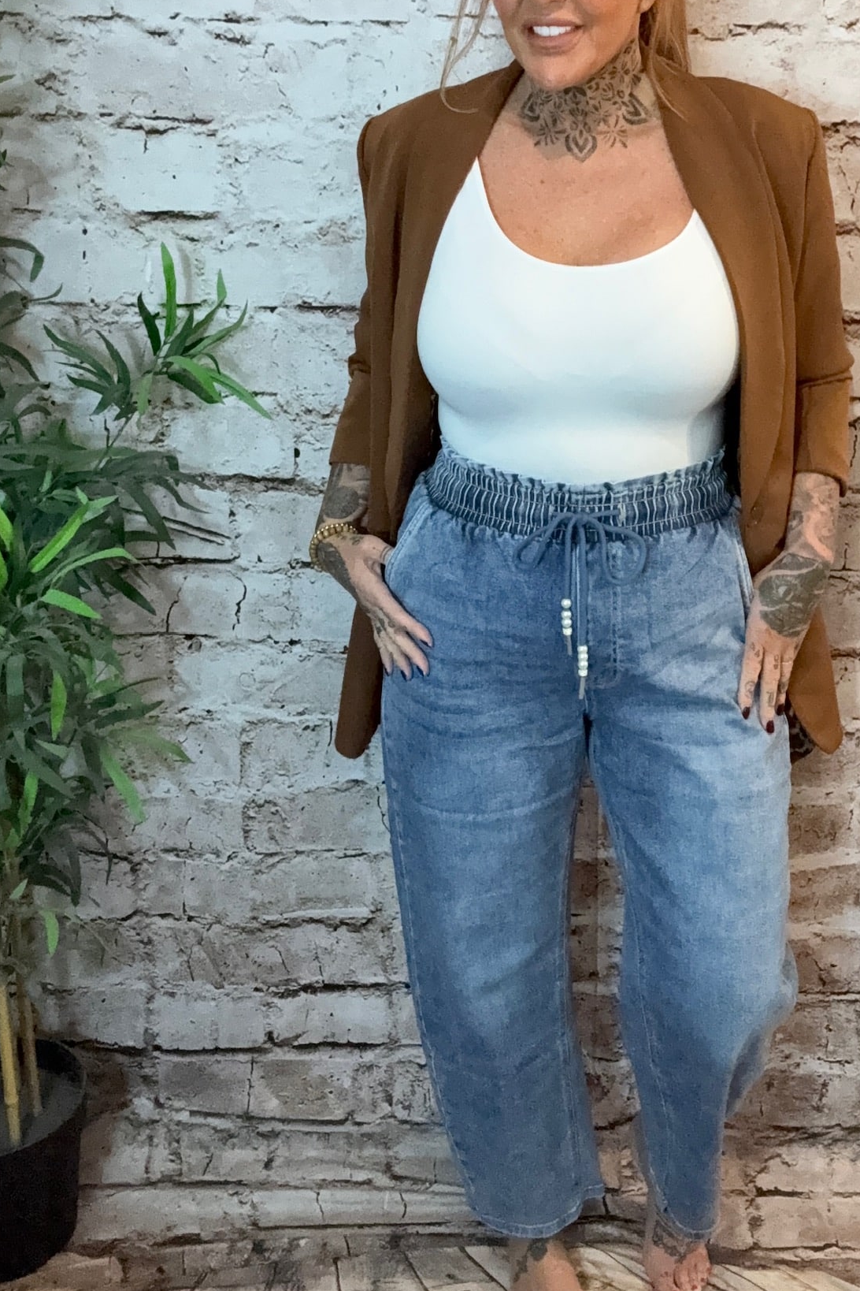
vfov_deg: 49.2
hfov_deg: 34.0
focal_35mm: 39
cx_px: 539
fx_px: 1397
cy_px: 507
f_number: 1.9
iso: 320
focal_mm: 2.69
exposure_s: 1/50
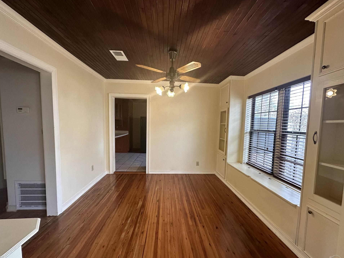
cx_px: 176
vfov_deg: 81.7
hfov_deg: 98.1
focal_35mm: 15
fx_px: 149
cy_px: 137
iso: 200
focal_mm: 2.22
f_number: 2.2
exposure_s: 1/120
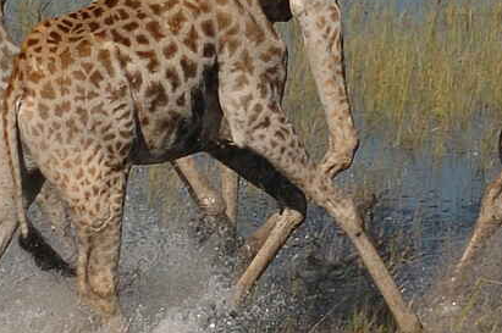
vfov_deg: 2.4
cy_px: 251
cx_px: 188
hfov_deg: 3.7
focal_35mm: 560
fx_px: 7800
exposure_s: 1/400
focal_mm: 80
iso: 200
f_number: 10
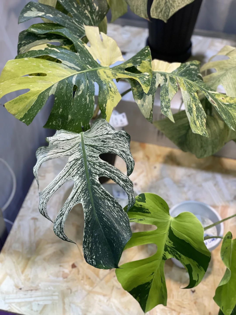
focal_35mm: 52
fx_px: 473
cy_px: 158
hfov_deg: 28.0
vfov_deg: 36.8
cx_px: 118
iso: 100
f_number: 2
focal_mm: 6
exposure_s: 1/100
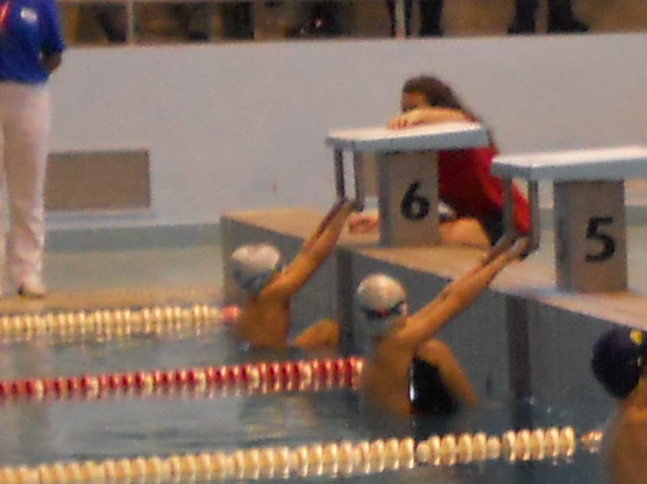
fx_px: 4222
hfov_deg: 8.1
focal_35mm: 226
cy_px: 519
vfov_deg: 6.5
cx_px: 1498
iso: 320
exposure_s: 1/30
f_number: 3.9
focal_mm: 6.9
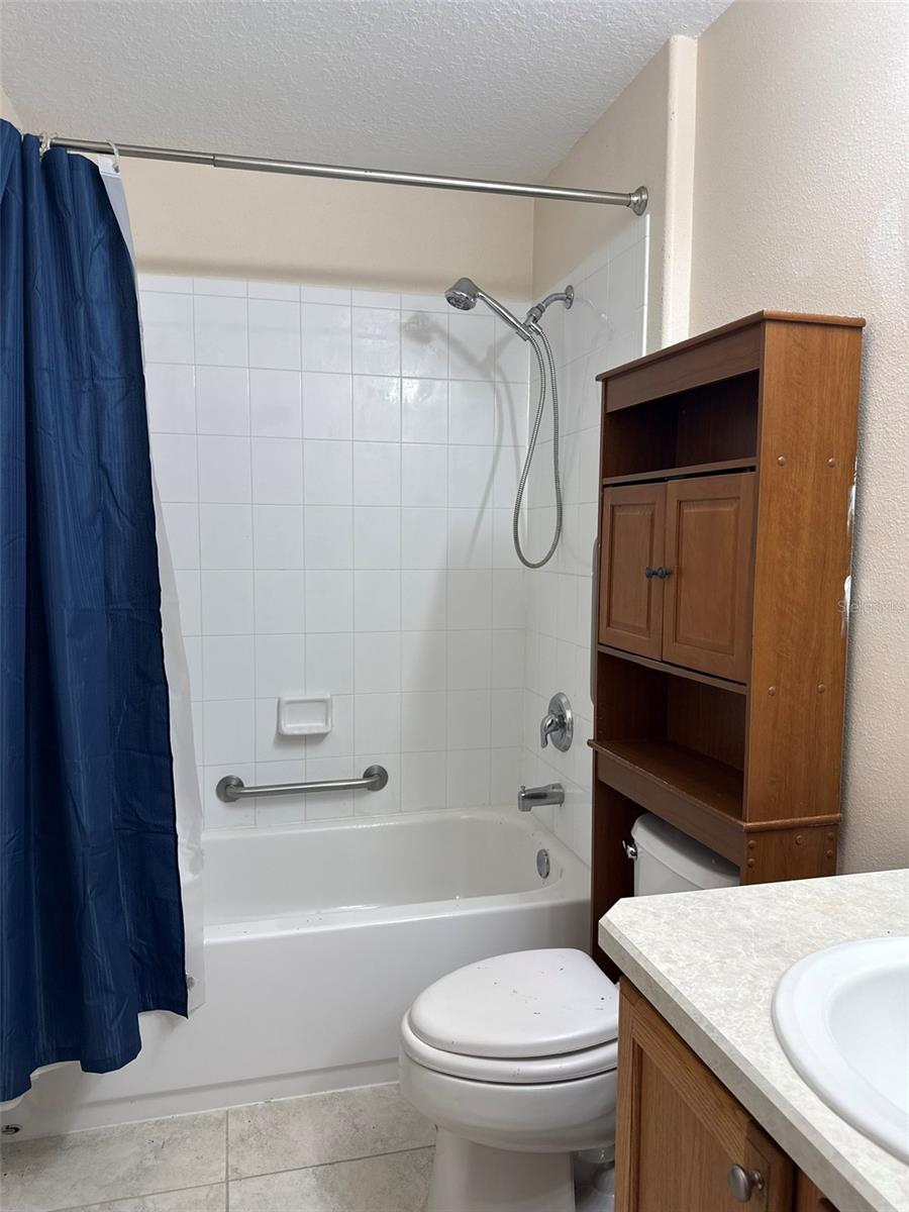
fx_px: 840
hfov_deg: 56.8
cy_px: 606
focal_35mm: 24
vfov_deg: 71.6
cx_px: 454
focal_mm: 6.76
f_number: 1.78
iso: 80
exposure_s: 1/120
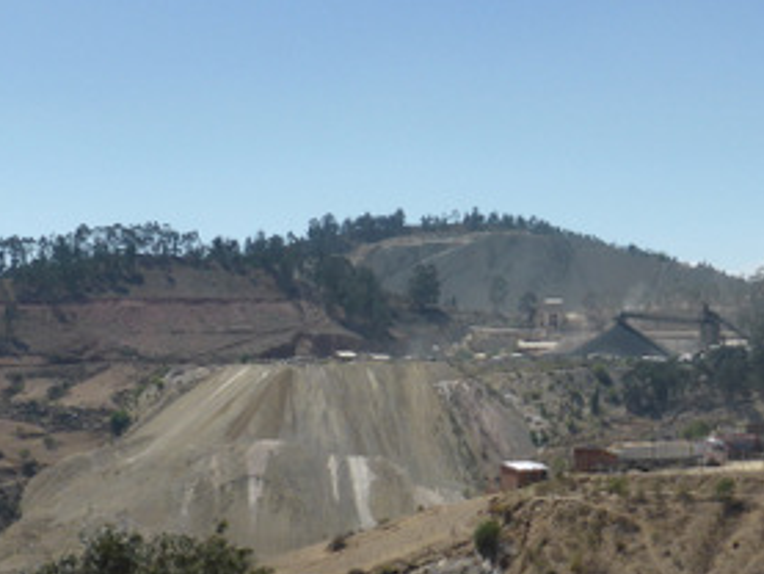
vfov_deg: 15.9
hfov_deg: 20.9
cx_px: 576
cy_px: 304
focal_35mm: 93
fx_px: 2053
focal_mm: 7.4
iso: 100
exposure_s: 1/1300
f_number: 3.9
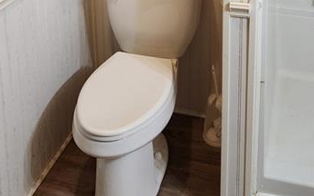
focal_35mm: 54
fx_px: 462
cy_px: -99
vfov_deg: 20.5
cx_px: 185
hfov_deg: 37.4
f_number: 1.8
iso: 400
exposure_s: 1/120
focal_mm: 6.4
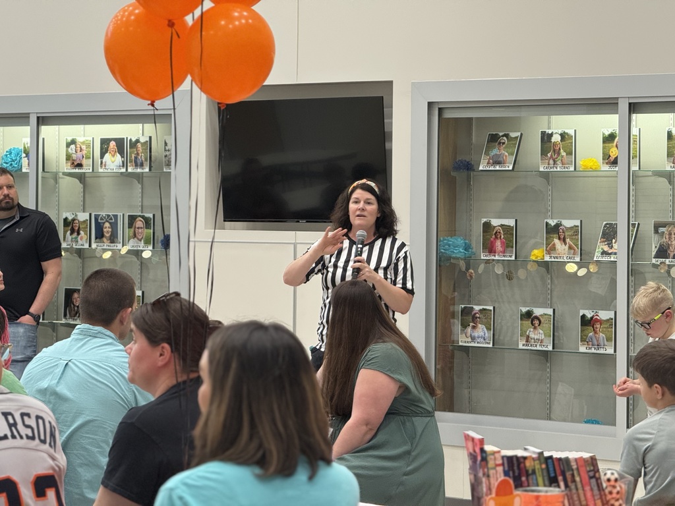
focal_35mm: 120
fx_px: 2340
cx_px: 338
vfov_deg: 12.3
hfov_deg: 16.4
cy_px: 253
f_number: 2.8
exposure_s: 1/60
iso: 200
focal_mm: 15.66
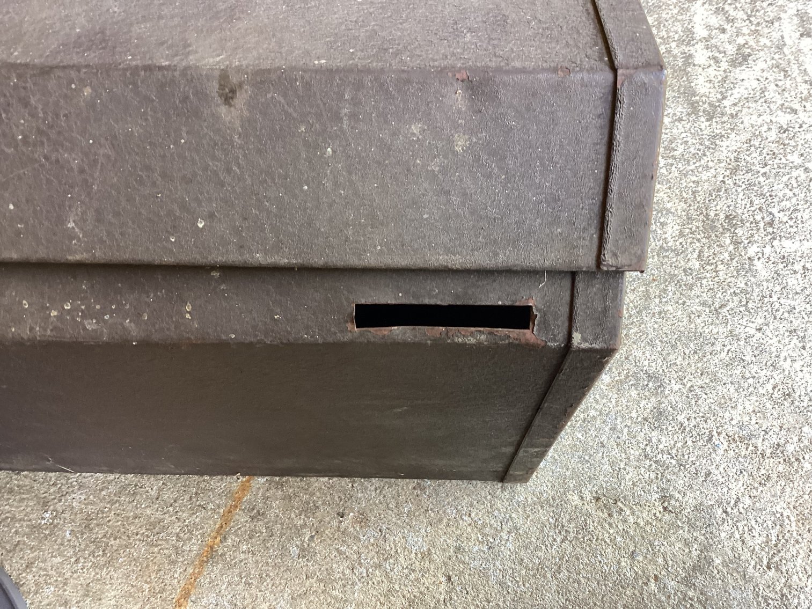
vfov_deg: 45.4
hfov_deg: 58.3
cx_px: 406
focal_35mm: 31
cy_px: 304
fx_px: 727
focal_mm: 3.3
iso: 125
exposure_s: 1/60
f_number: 2.4
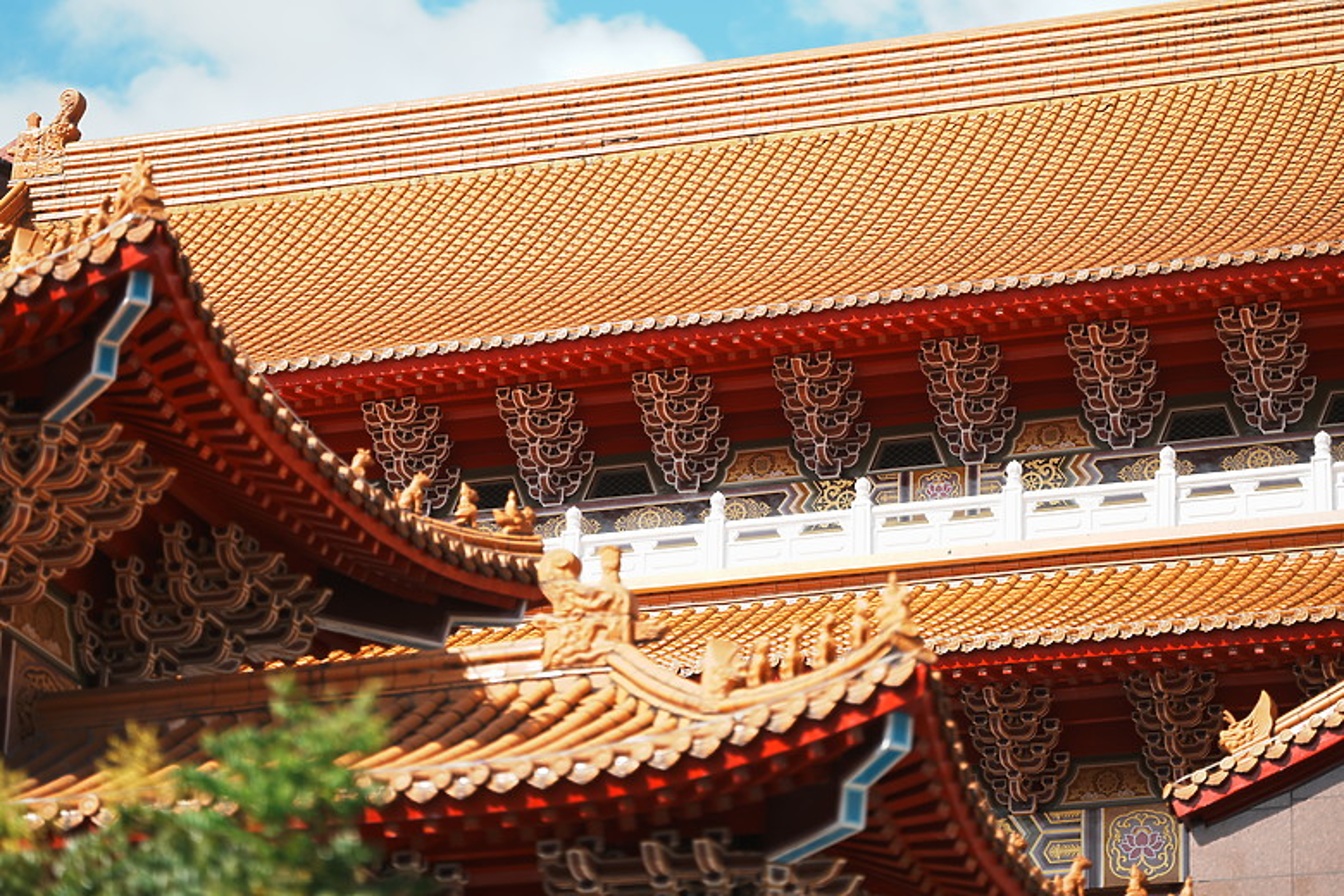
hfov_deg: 15.2
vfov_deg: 10.2
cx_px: 672
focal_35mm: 135
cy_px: 448
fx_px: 5040
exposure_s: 1/4000
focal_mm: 135
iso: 50
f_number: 1.4
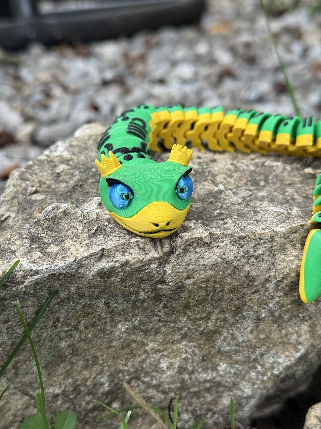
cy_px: 214
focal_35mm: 48
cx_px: 160
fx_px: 593
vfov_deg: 39.7
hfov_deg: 30.3
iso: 64
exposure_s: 1/516
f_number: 1.78
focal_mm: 6.76
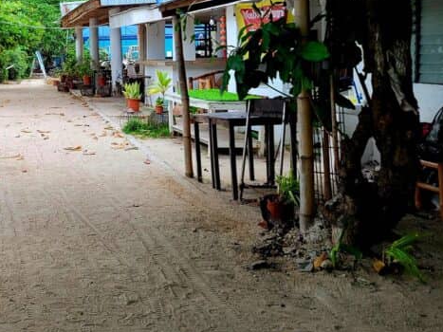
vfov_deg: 25.5
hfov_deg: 31.2
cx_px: -2
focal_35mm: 57
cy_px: 100
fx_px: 729
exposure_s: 1/133
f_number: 1.8
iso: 40
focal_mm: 5.4
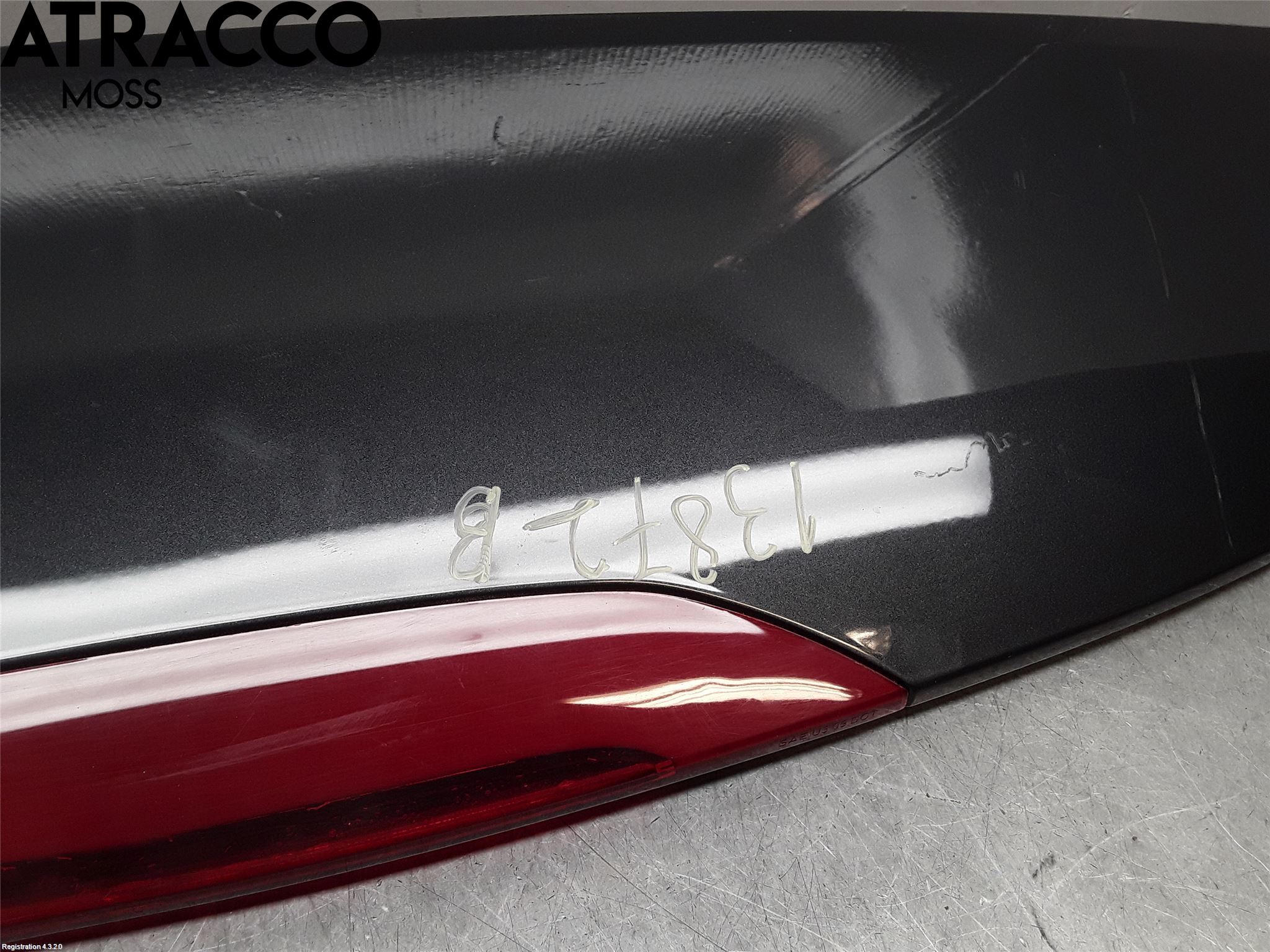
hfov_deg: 63.4
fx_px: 1027
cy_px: 476
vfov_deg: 49.7
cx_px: 635
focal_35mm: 28
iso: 50
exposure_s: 1/100
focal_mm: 2.91
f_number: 1.9
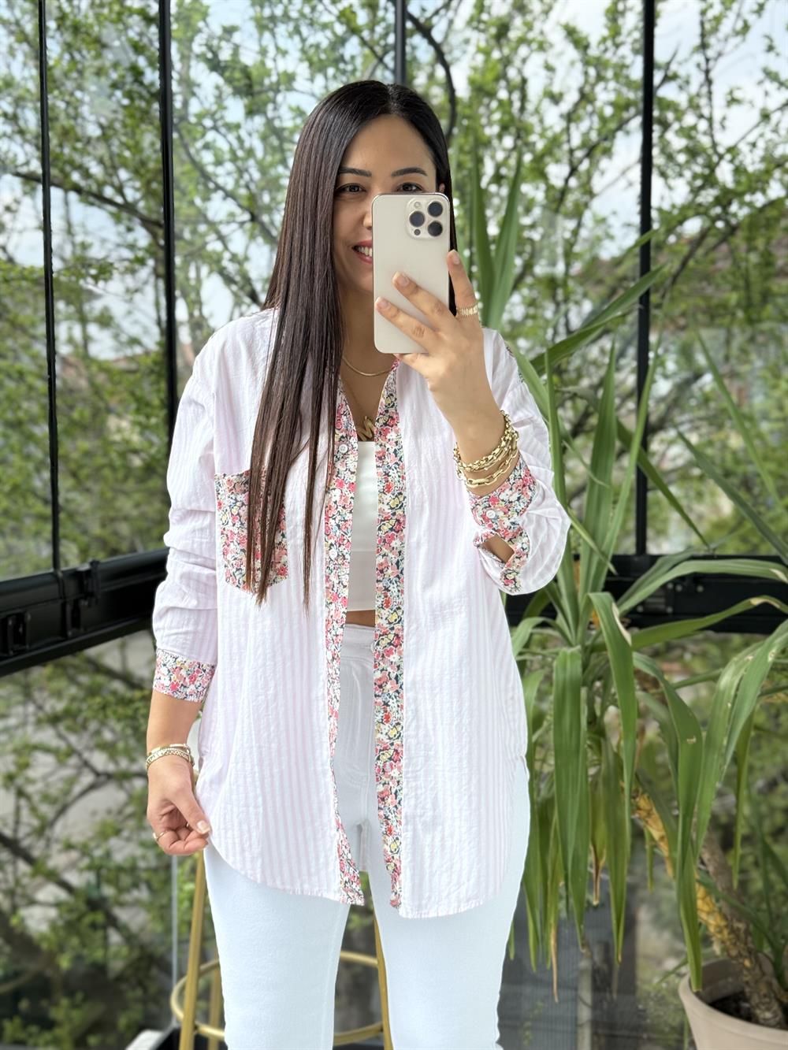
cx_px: 394
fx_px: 1457
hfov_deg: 30.3
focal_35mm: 48
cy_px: 525
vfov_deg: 39.7
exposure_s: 1/769
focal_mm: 6.76
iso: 80
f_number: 1.78
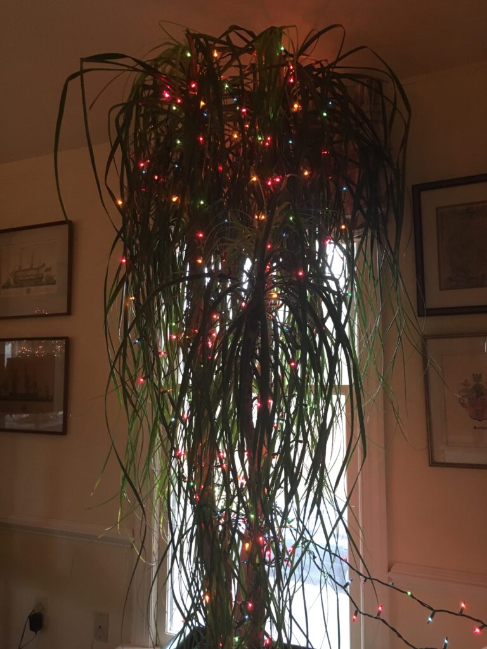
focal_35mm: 29
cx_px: 244
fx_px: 544
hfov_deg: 48.2
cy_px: 324
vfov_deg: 61.7
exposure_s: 1/17
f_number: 2.2
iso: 200
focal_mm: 4.15
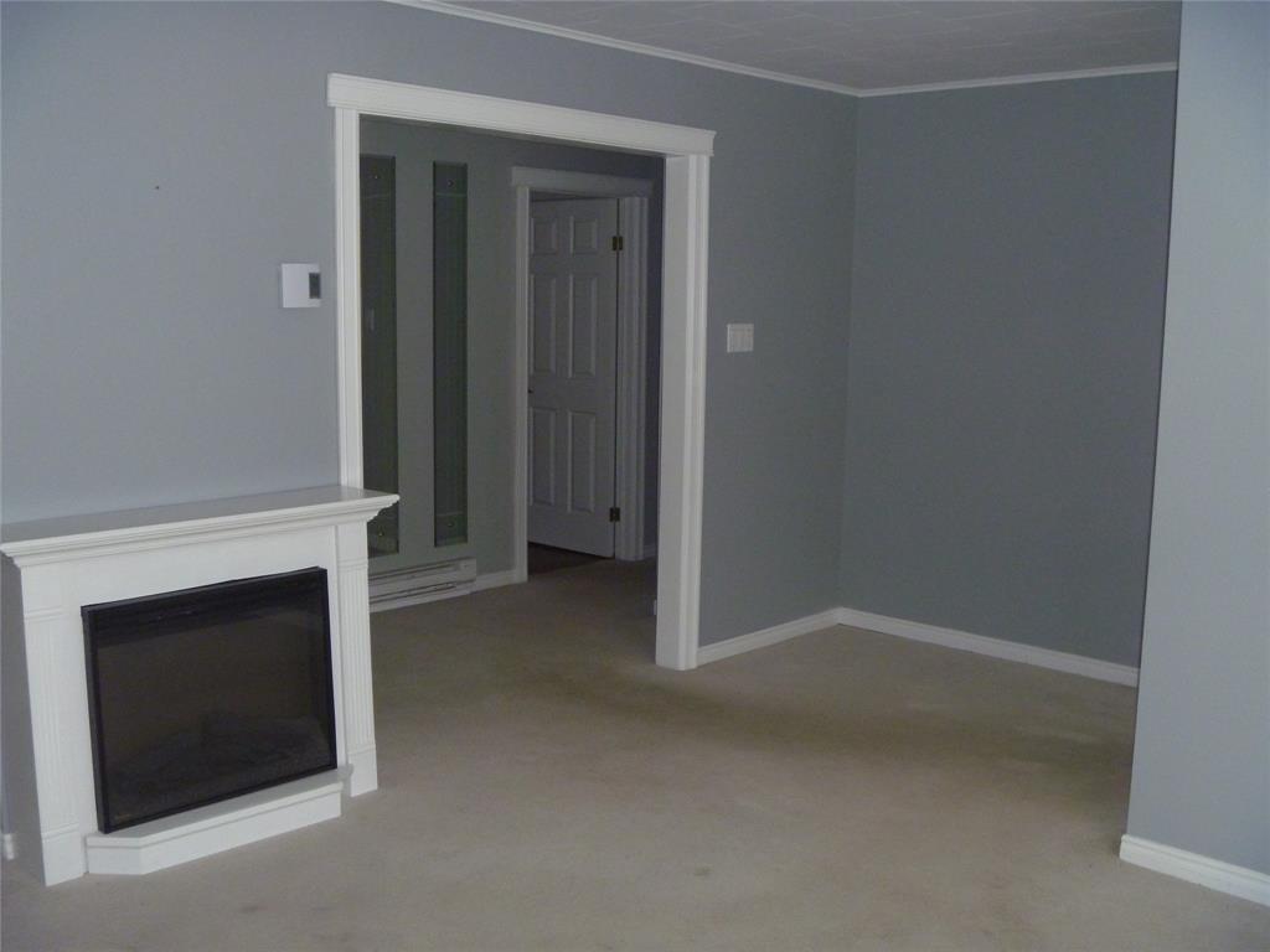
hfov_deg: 52.6
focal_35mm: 35
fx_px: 1284
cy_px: 476
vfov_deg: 40.7
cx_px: 635
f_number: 3.5
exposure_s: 1/30
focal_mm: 6.3
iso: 320
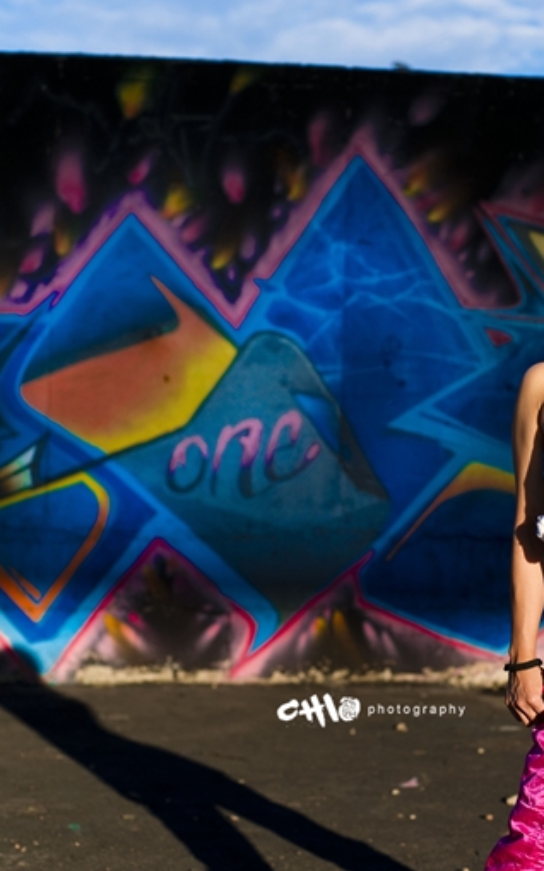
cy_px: 467
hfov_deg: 16.2
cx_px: 423
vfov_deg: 25.8
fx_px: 1898
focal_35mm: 80
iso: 100
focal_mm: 50
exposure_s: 1/1500
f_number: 2.8
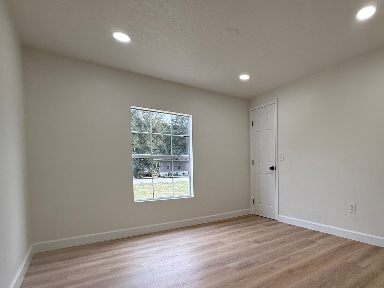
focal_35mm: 20
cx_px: 252
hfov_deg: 79.4
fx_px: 222
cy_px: 174
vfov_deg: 65.3
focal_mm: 2.22
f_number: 2.2
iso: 64
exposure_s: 1/120
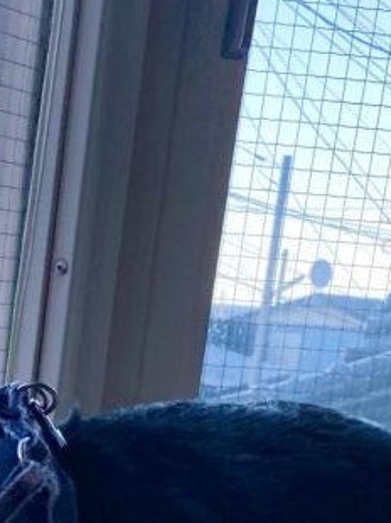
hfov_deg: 16.3
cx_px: -104
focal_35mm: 86
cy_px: 790
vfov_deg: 19.7
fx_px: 1297
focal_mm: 4.25
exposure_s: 1/317
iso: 32
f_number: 1.8
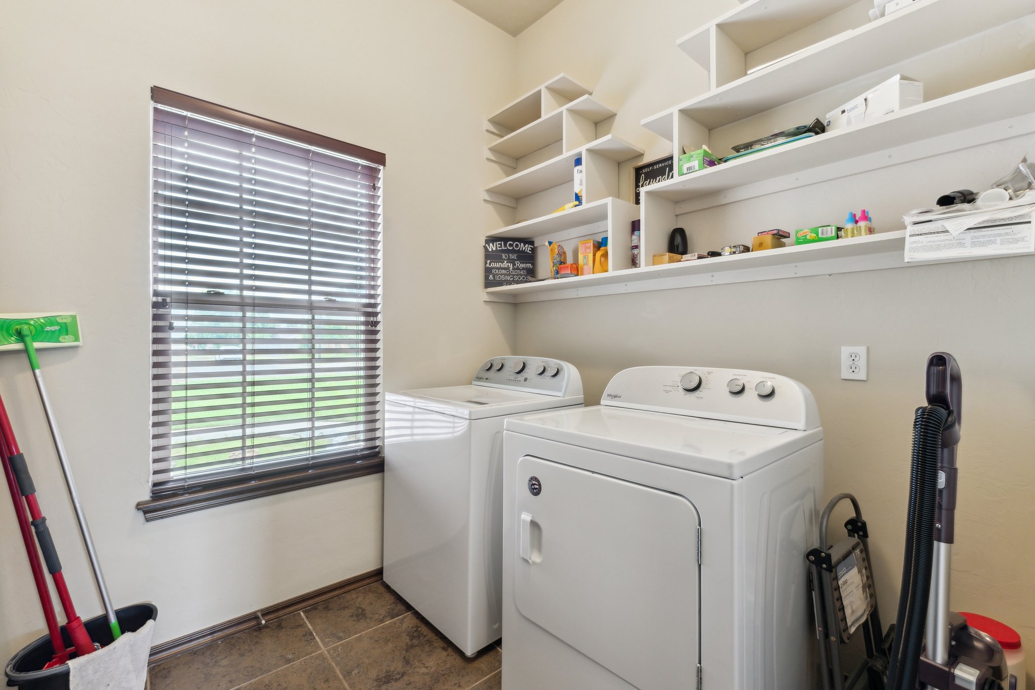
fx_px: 431
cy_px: 345
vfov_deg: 77.3
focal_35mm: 15
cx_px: 518
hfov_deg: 100.4
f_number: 8
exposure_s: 1/20
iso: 400
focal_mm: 10
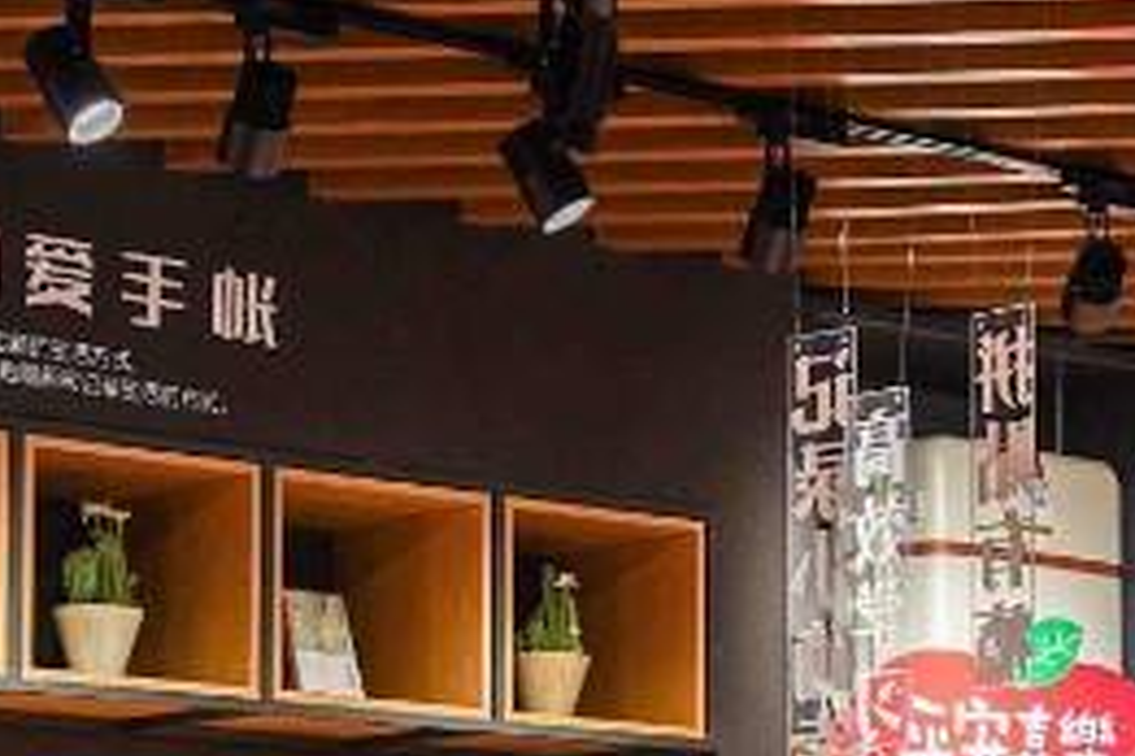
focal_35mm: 141
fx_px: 4445
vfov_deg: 9.6
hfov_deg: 14.5
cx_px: 513
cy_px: 921
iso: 160
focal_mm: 23
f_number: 4
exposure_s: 1/60
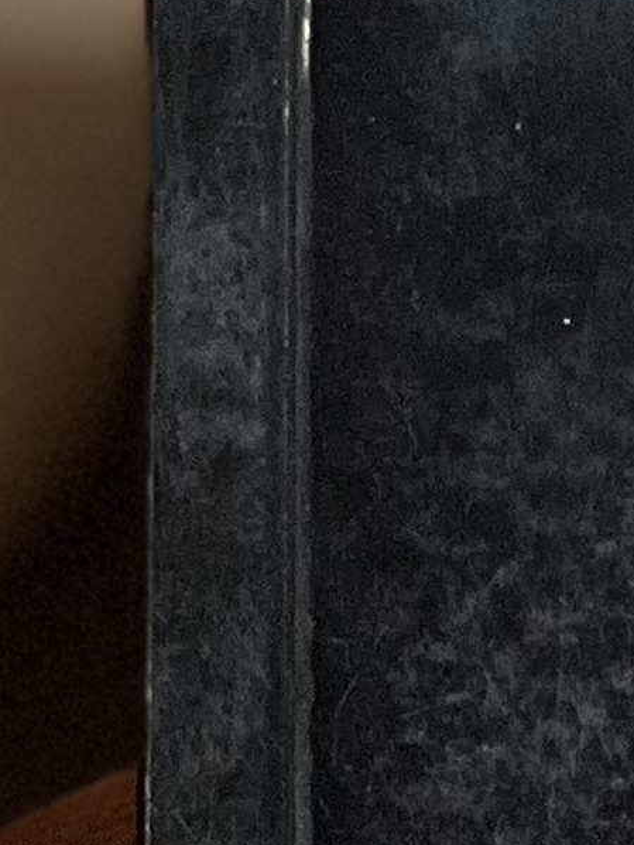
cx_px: 1446
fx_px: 12665
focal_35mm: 519
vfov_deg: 3.8
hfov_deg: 2.8
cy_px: -924
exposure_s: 1/60
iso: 250
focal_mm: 9
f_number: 2.8
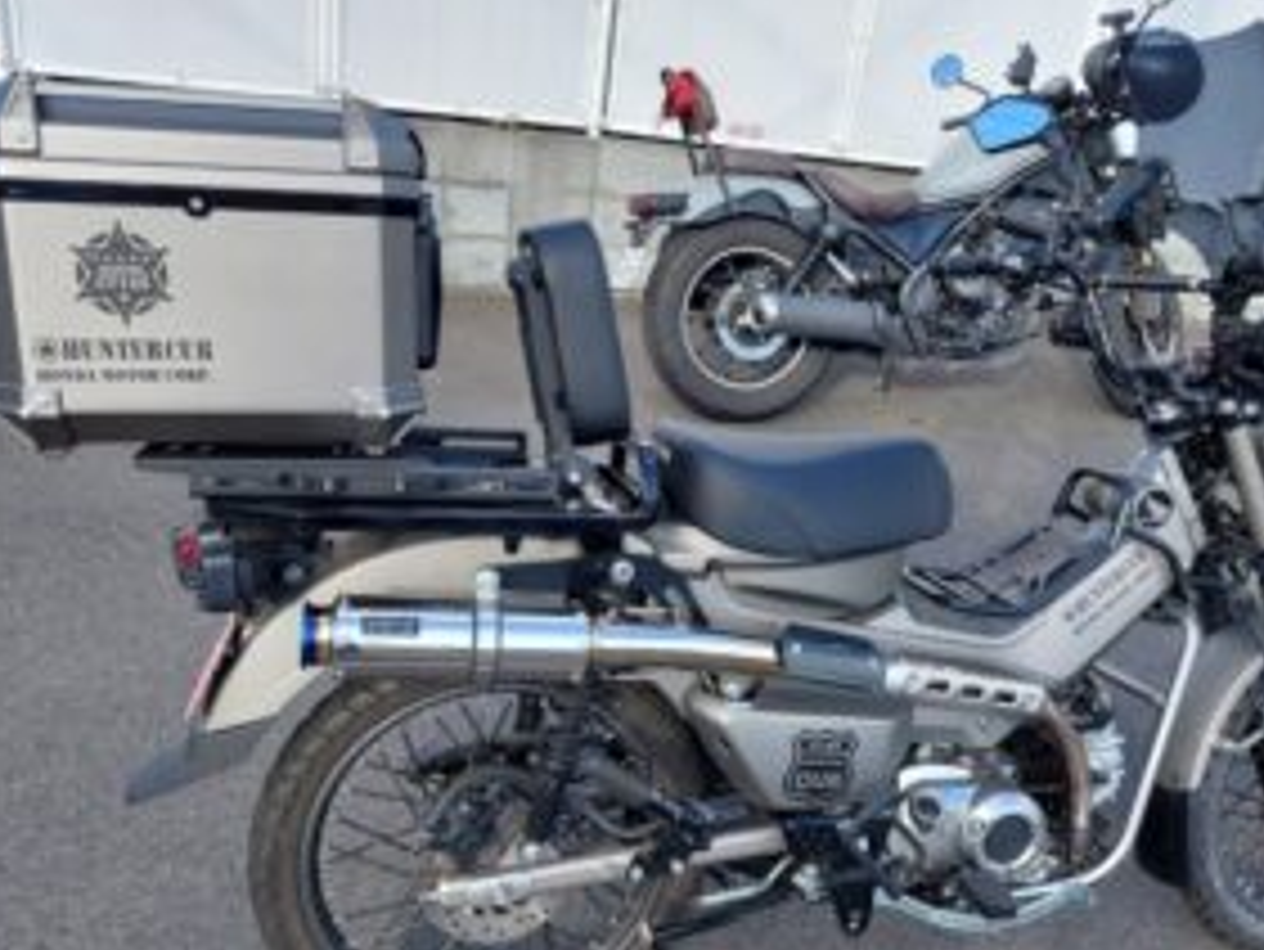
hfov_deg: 56.6
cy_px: 511
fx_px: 1169
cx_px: 708
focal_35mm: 32
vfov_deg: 44.2
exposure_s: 1/338
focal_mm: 5.23
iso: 40
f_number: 1.8
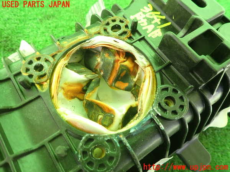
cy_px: 86
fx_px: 166
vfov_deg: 54.9
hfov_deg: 69.4
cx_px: 115
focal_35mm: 25
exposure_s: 1/60
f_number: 2
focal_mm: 4.5
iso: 160
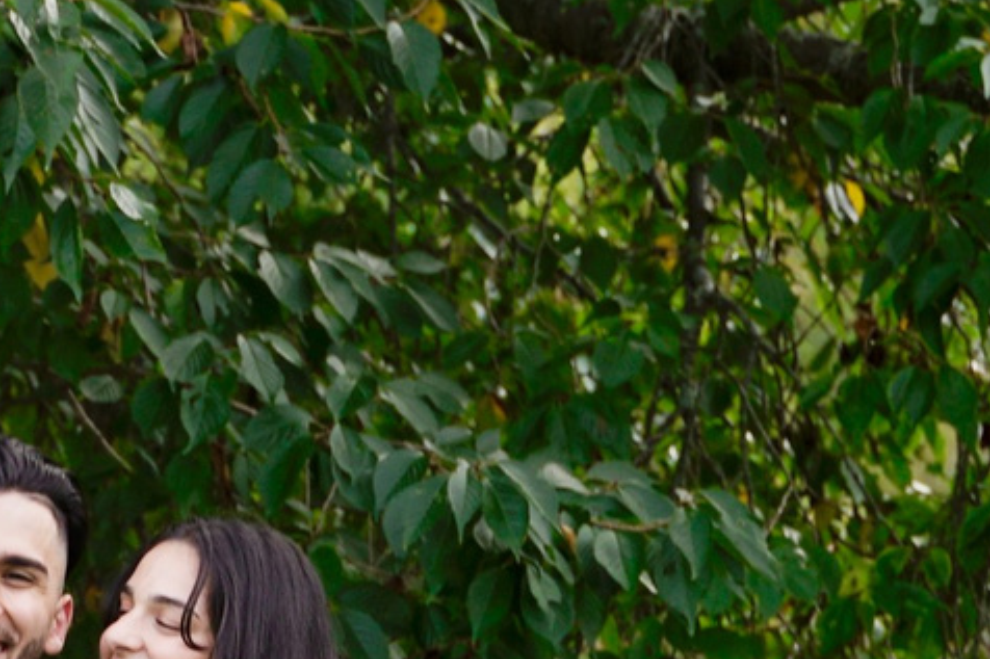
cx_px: -131
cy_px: 1039
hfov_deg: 11.1
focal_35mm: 183
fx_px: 5030
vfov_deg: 7.4
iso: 200
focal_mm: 34
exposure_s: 1/800
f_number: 2.8
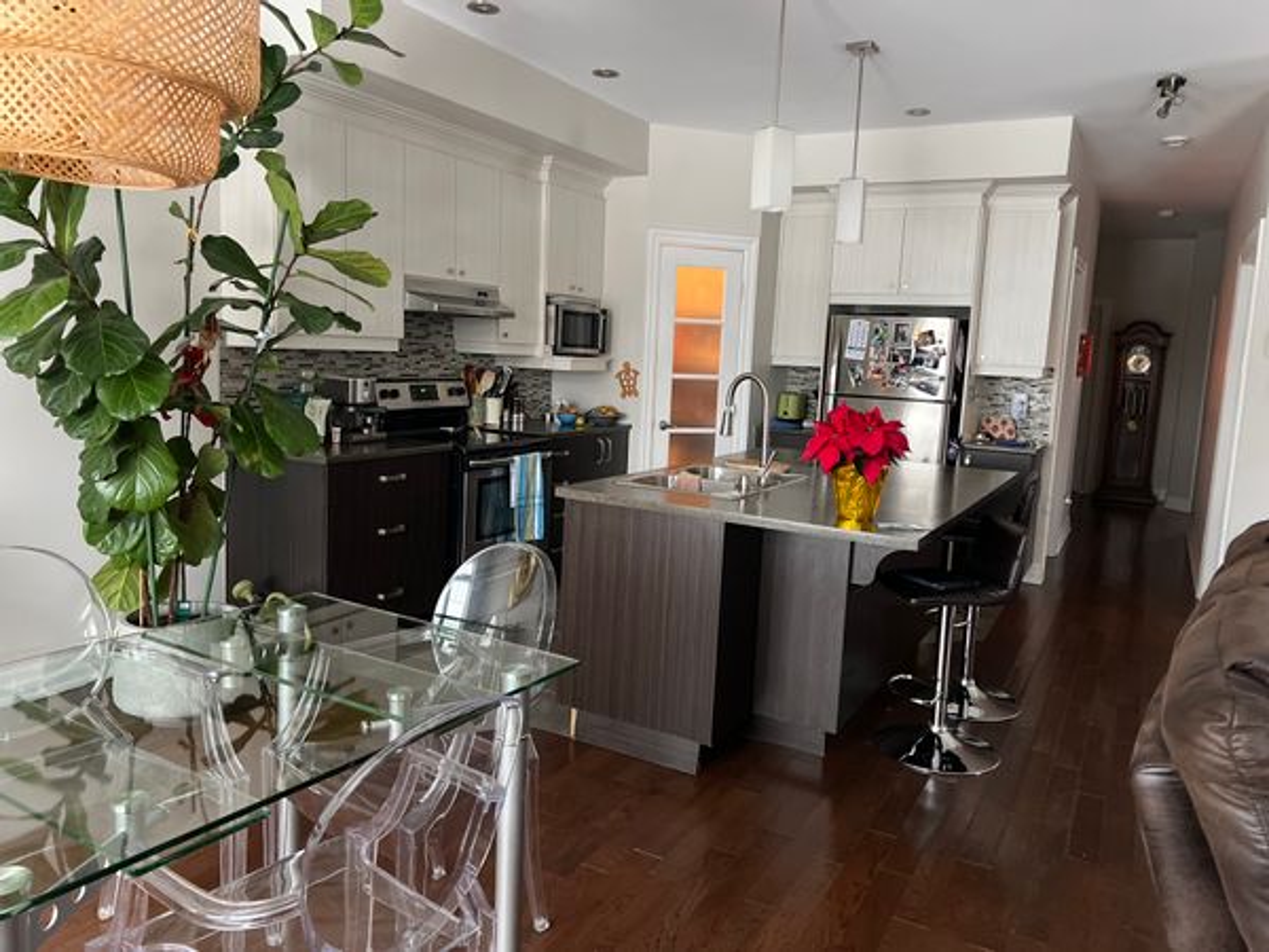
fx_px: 953
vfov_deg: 53.1
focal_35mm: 26
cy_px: 476
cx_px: 634
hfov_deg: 67.3
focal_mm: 5.7
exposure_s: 1/40
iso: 400
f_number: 1.5
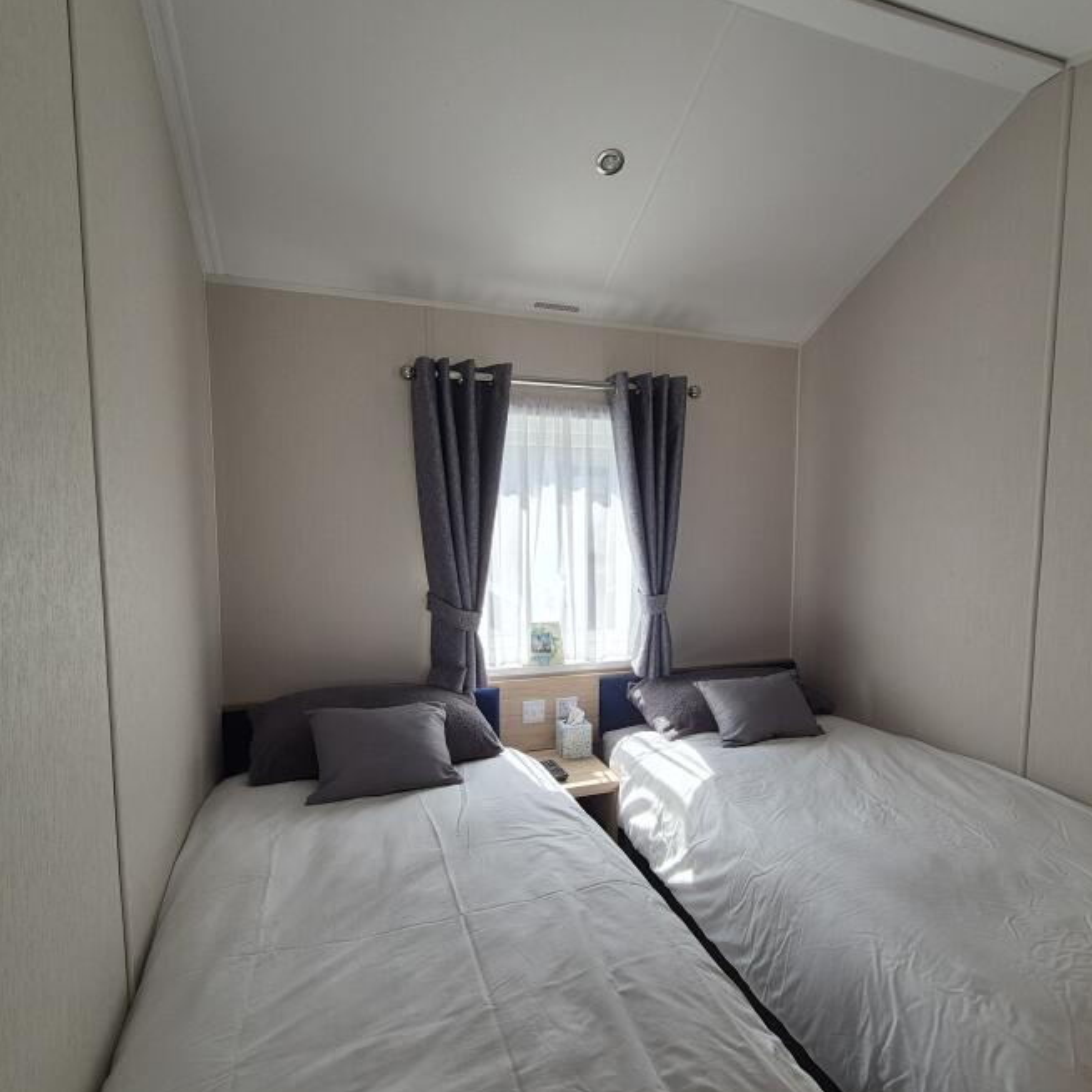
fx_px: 642
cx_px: 603
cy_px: 581
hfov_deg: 80.5
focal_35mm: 18
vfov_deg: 80.6
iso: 50
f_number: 2.2
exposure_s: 1/264
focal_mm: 2.2
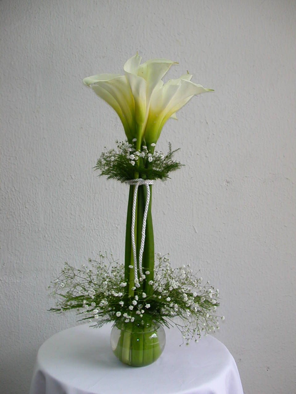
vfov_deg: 50.1
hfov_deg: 38.7
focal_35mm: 37
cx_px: 148
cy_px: 197
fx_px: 422
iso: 100
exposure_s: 1/37
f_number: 2.7
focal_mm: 5.6
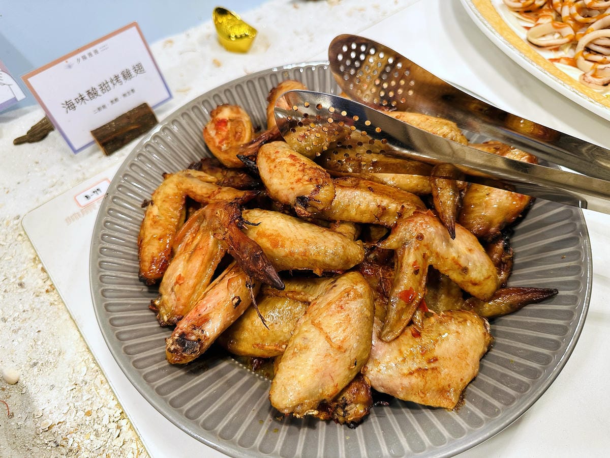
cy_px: 229
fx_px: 423
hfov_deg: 71.6
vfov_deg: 56.8
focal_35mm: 24
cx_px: 305
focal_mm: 6.86
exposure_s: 1/462
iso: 80
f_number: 1.78
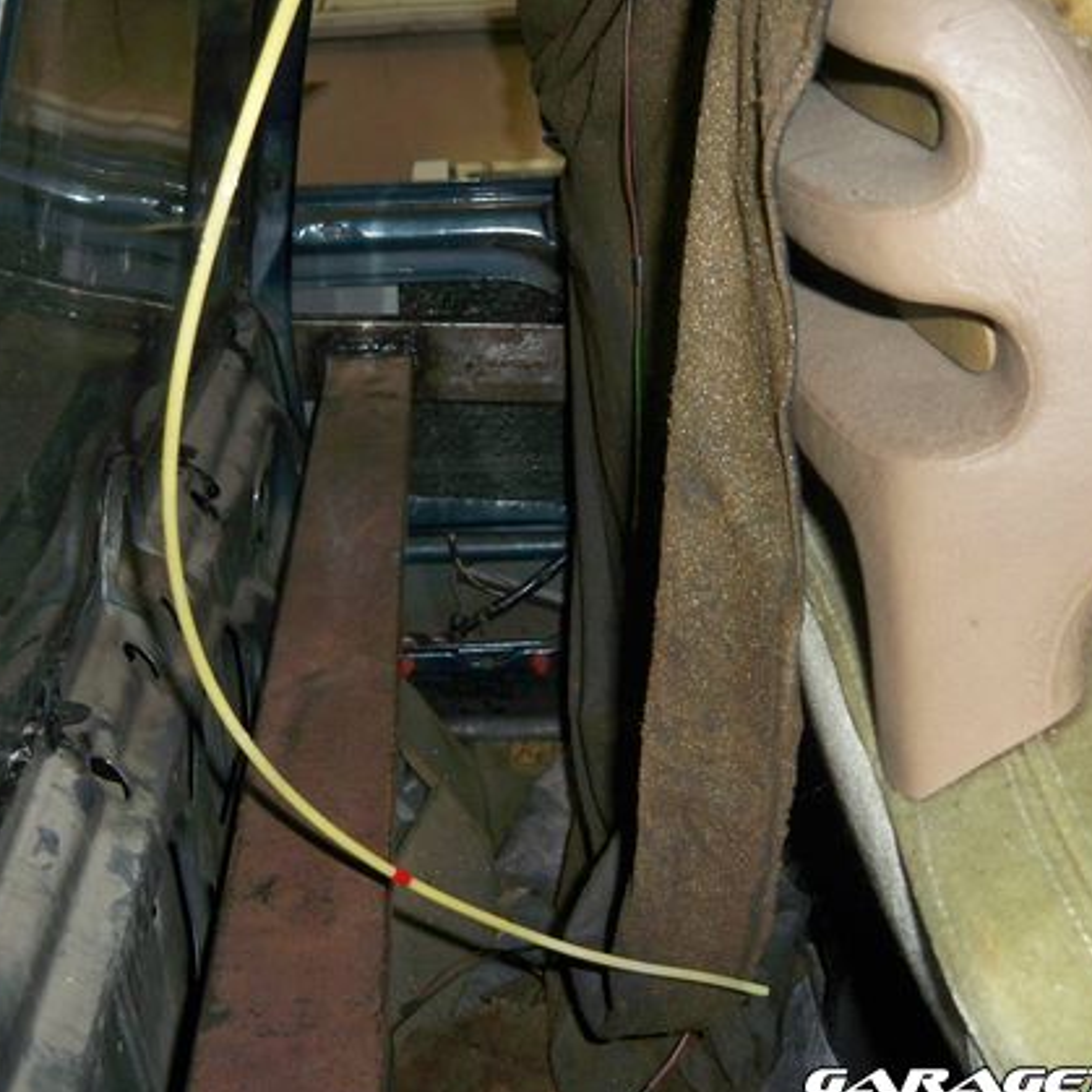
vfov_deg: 35.4
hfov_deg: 35.2
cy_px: 551
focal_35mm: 48
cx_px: 417
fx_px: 1713
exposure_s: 1/30
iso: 200
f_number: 3.1
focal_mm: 7.9
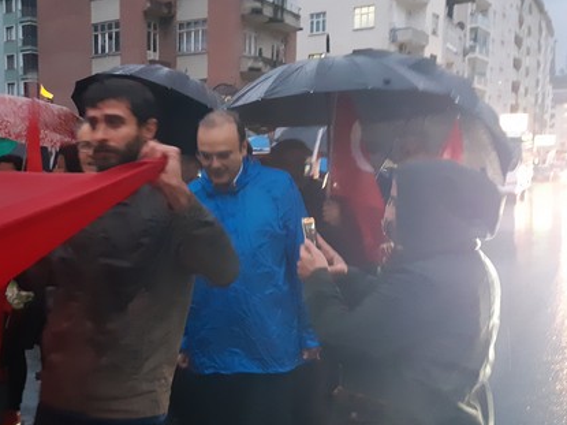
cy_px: 254
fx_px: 688
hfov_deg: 43.9
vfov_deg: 34.2
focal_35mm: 42
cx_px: 172
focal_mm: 3.93
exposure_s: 1/17
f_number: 1.7
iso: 640
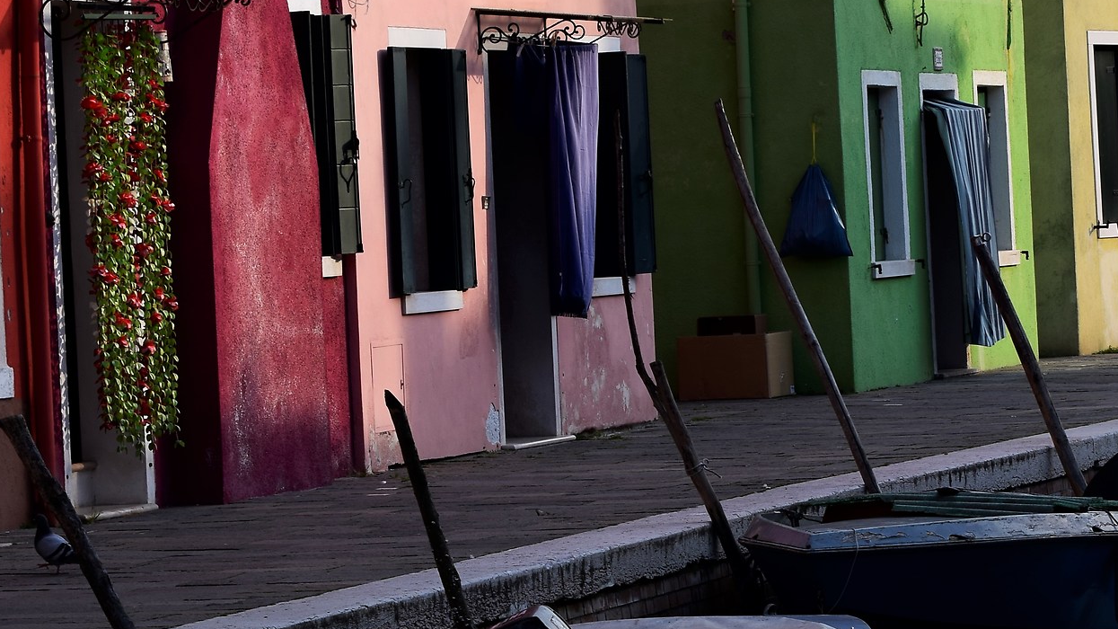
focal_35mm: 212
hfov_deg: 10.2
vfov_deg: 5.7
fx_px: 6284
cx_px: 740
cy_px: 132
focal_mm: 70
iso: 100
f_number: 9
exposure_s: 1/100
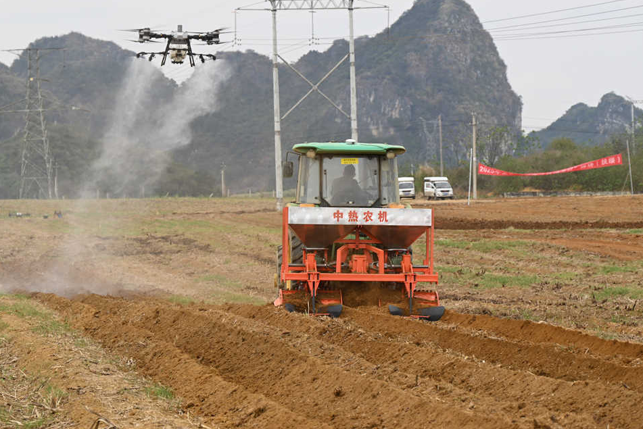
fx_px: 2930
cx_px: 312
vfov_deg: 8.4
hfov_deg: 12.5
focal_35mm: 164
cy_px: 175
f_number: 6.3
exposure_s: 1/200
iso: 100
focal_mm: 130
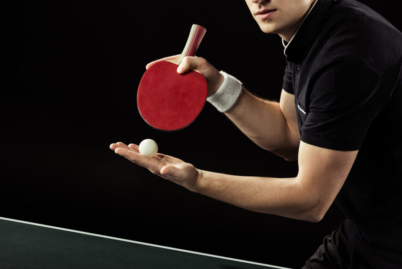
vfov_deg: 9.2
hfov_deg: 13.7
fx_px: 1676
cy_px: 134
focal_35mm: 150
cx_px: 201
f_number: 7.1
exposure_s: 1/200
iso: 100
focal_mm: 150
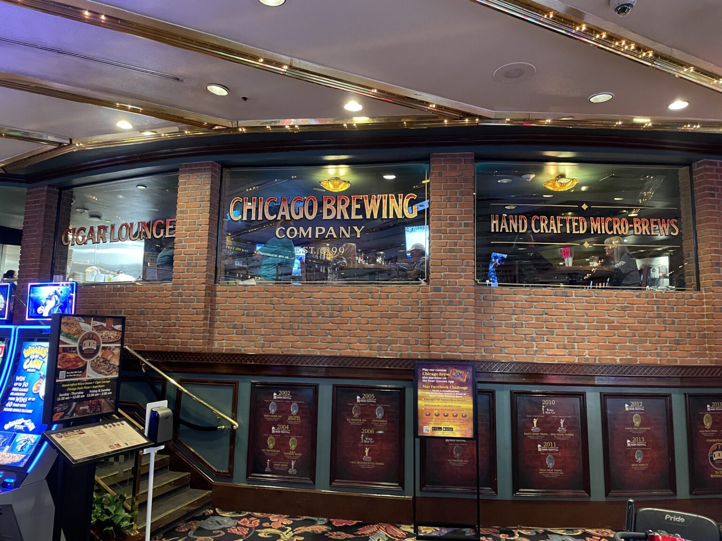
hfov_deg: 67.3
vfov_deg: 53.1
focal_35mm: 26
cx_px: 361
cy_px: 270
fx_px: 542
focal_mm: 4.2
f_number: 1.6
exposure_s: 1/30
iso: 640
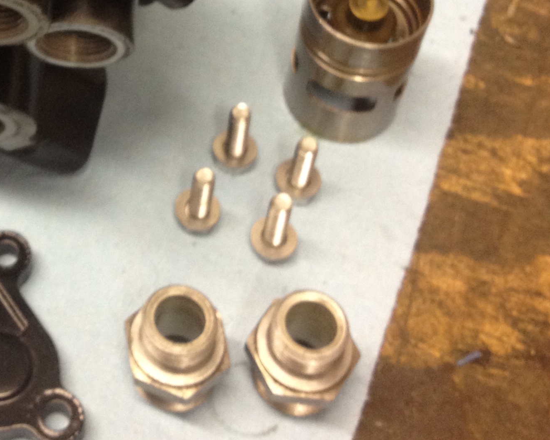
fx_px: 1368
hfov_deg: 22.2
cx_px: 47
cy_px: 17
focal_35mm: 84
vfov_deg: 17.9
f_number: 2.4
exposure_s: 1/20
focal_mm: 4.28
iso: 125
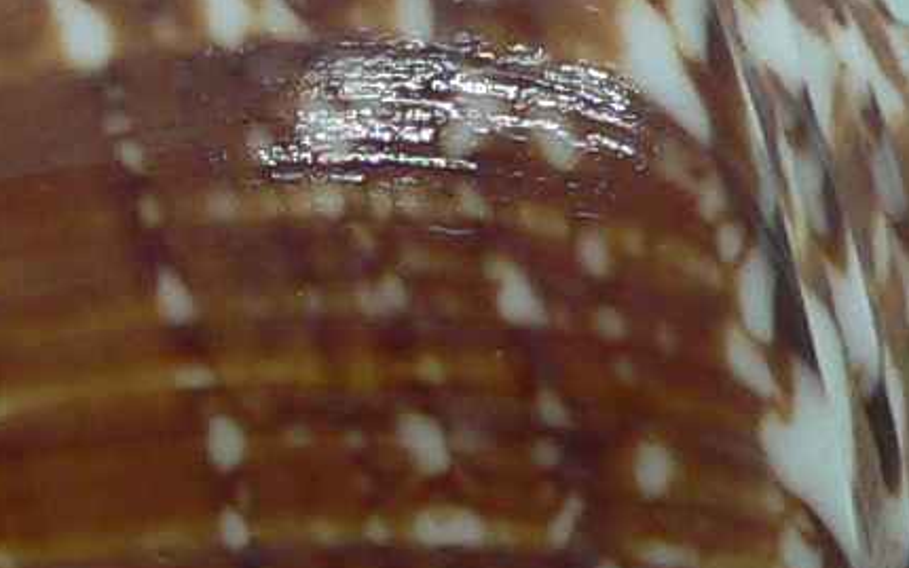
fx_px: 4312
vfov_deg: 7.5
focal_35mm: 174
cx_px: -180
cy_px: 541
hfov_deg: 11.8
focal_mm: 4.6
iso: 100
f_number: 2.8
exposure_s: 1/60
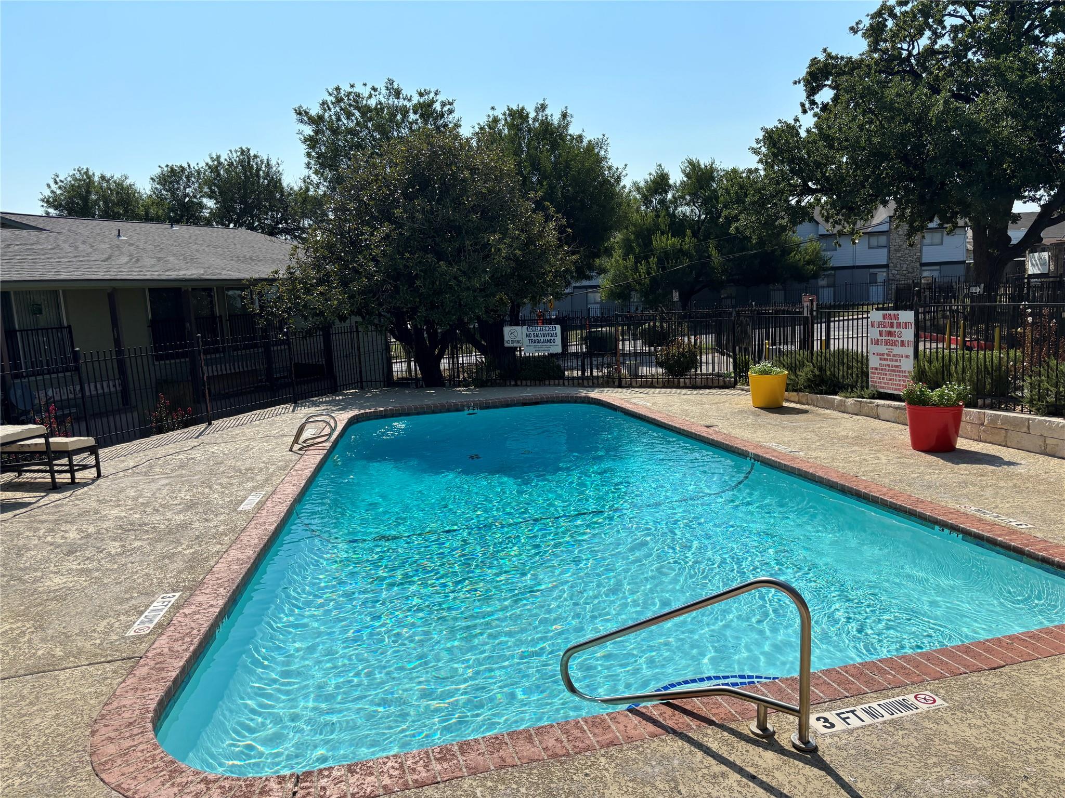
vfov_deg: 53.1
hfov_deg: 67.3
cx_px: 532
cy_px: 399
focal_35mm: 26
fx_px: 800
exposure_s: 1/5952
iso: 50
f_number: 1.6
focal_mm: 5.96
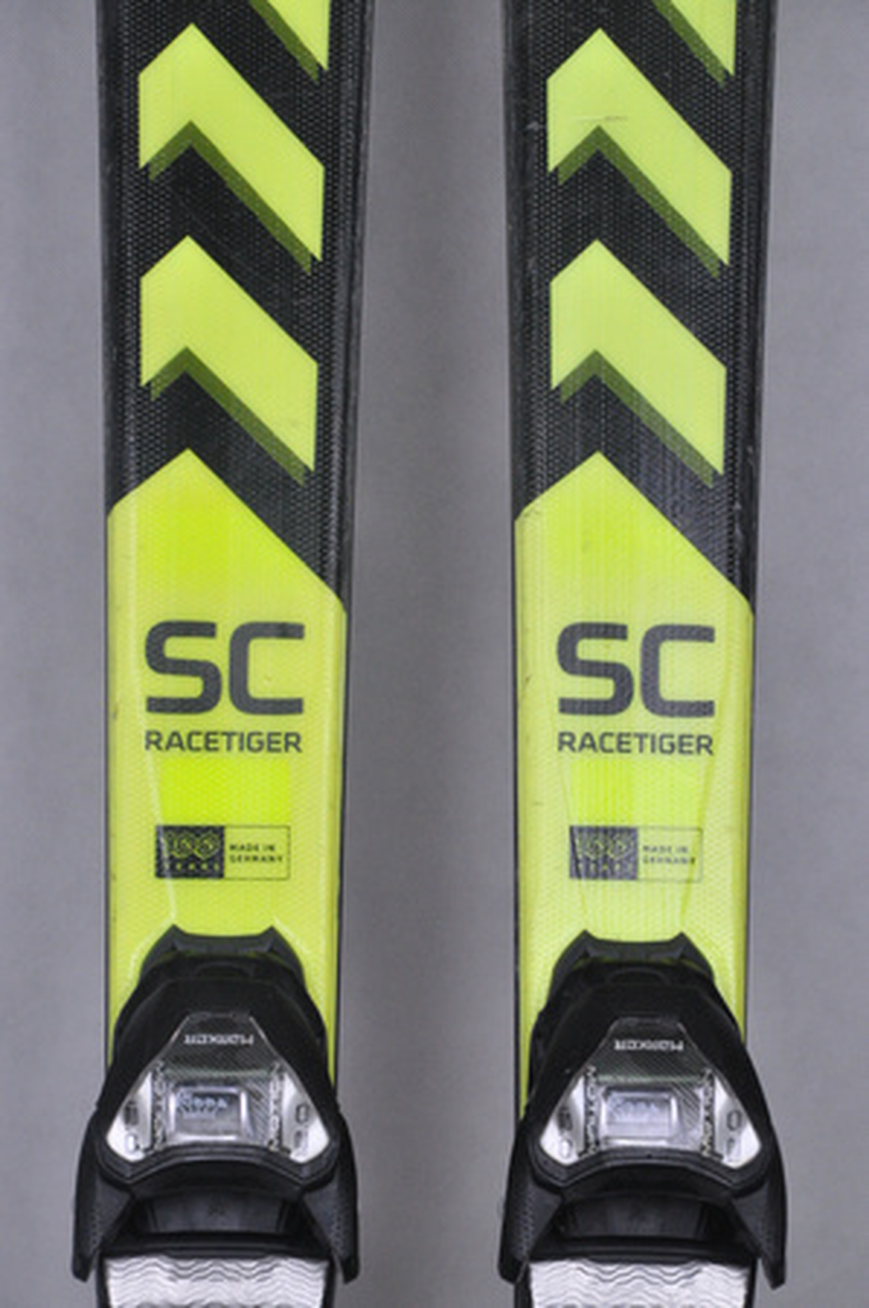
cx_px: 434
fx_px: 5716
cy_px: 654
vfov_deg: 13.1
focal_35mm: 158
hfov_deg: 8.7
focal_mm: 105
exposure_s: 1/125
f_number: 9.5
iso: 3200
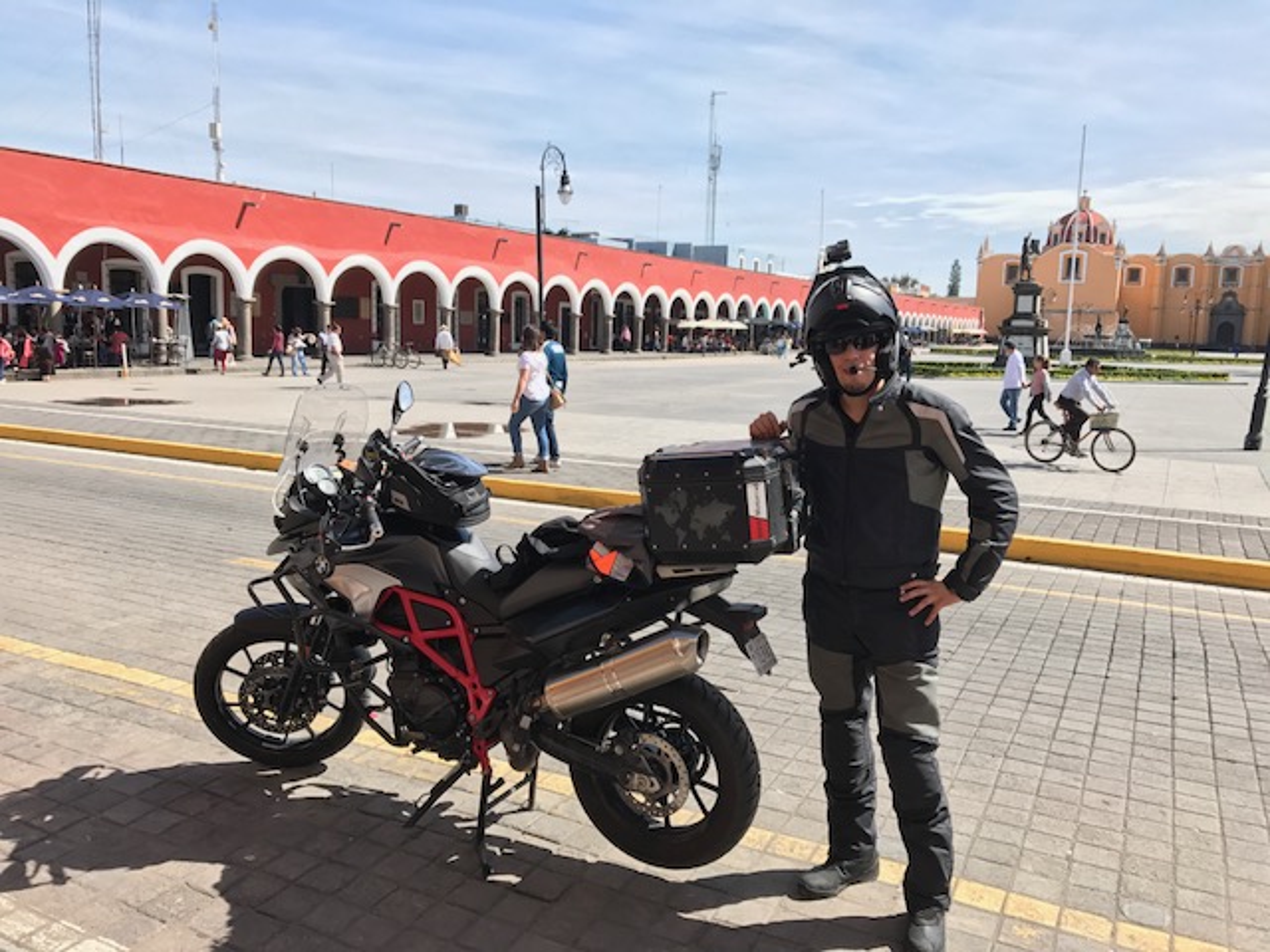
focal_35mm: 28
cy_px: 476
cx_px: 635
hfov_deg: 63.4
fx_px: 1027
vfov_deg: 49.7
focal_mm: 3.99
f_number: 1.8
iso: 20
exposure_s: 1/1227
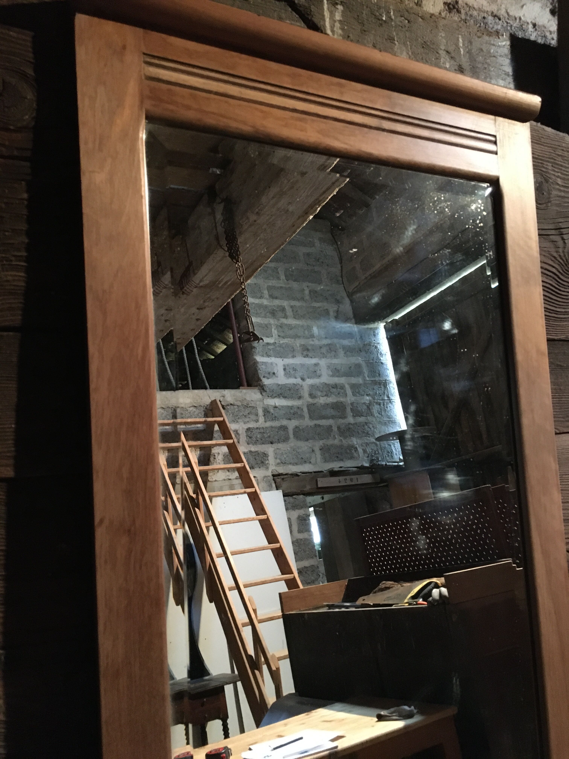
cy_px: 380
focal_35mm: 29
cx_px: 284
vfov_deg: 61.7
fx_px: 636
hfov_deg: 48.2
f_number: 2.2
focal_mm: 4.15
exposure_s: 1/17
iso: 320
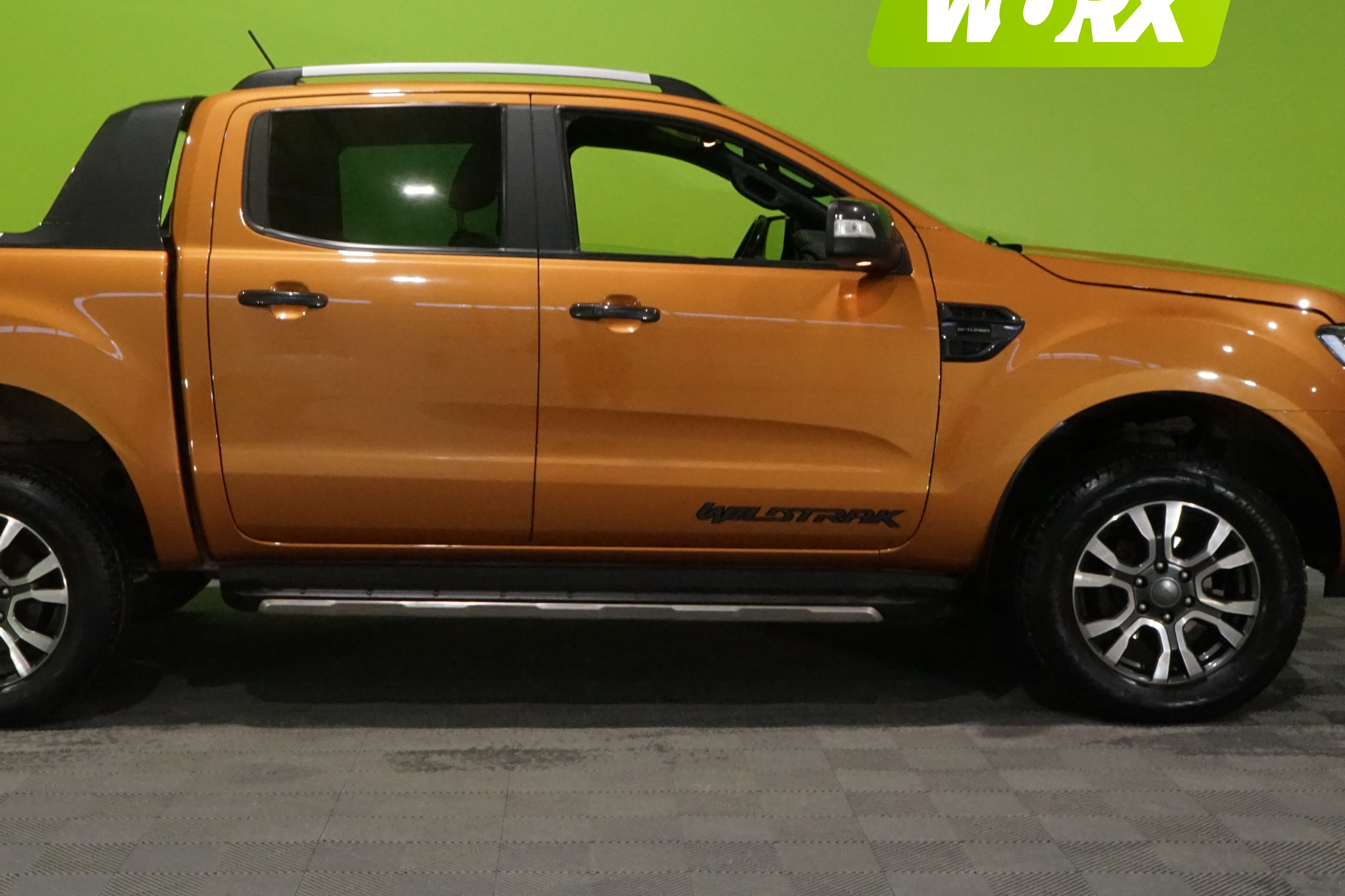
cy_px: 393
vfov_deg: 27.0
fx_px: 1868
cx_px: 507
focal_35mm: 50
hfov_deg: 39.3
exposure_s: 1/25
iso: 6400
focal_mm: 35
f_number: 25
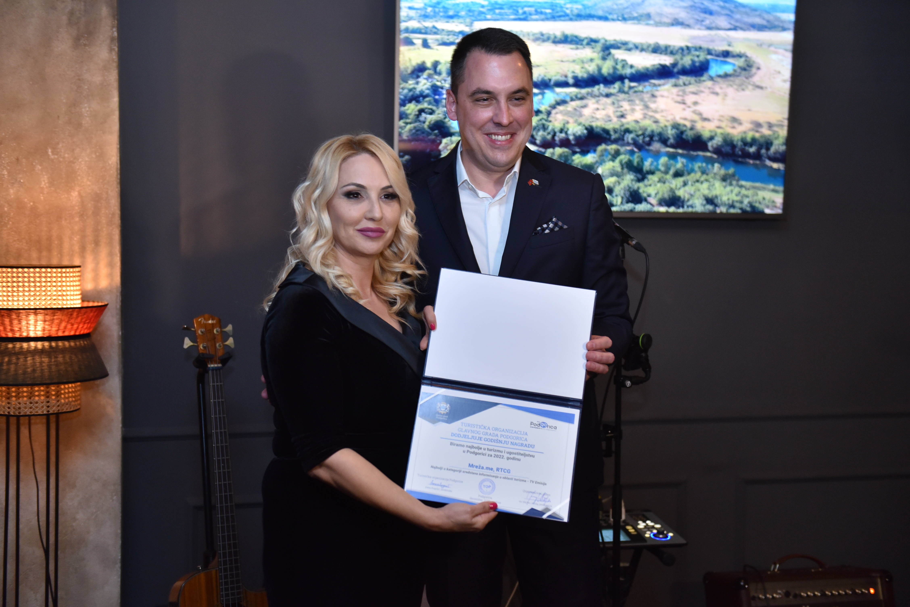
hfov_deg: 41.1
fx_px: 1213
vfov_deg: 28.1
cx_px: 455
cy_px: 304
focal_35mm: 48
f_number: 3.2
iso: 1600
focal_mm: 48
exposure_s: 1/100
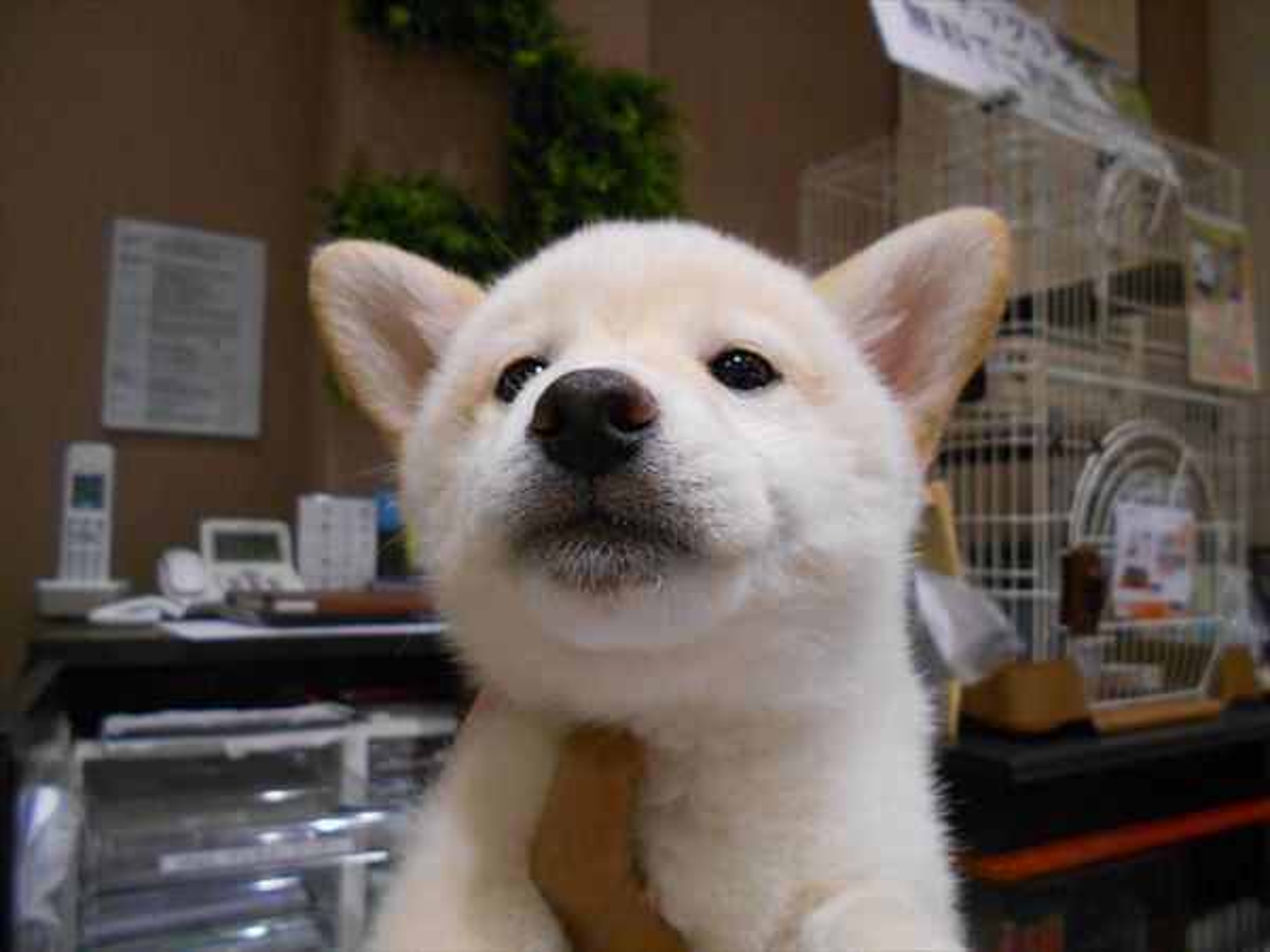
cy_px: 476
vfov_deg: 53.1
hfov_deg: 67.3
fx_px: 954
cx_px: 635
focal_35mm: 26
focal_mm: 4.6
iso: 400
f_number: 3.2
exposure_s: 1/125
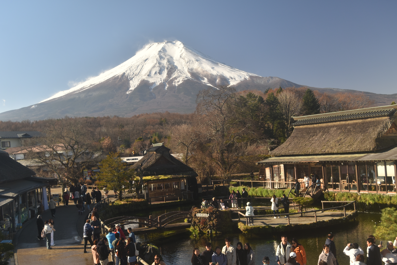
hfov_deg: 41.5
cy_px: 134
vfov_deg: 28.4
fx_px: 524
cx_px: 201
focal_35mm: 48
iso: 200
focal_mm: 31
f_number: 6.3
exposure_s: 1/160
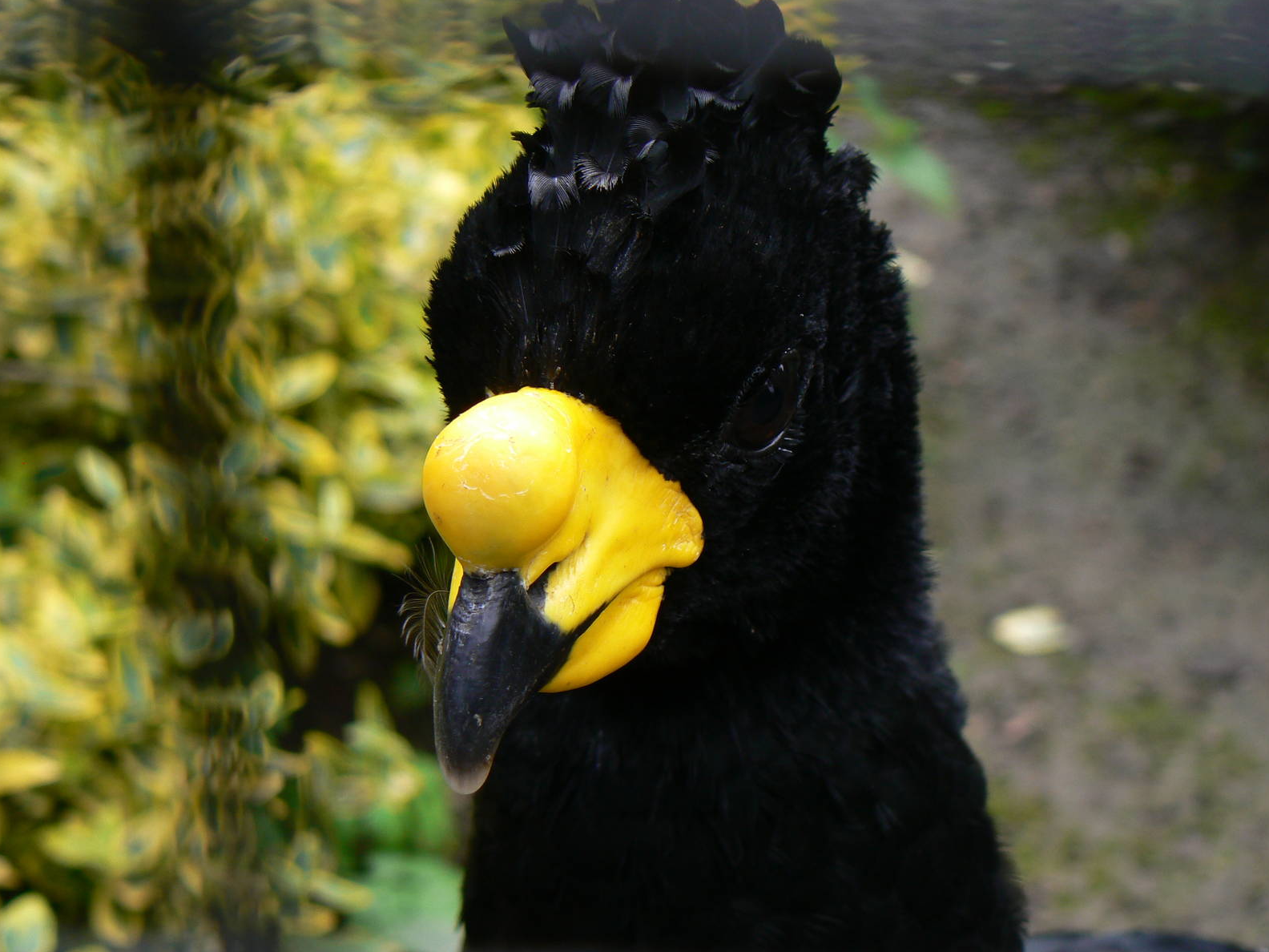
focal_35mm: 98
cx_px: 637
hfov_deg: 20.0
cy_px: 472
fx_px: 3593
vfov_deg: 15.1
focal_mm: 16.2
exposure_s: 1/125
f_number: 4
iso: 80
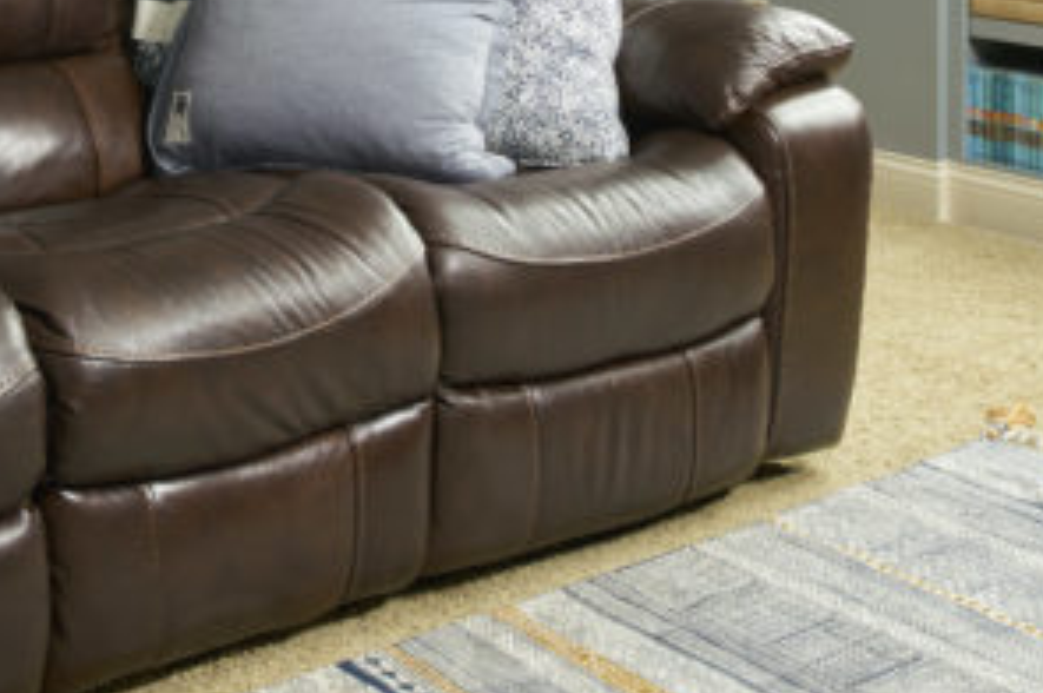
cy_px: -320
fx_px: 2113
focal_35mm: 73
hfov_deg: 27.3
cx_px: 244
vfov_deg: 17.0
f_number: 8
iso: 100
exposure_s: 1/1.25
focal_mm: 21
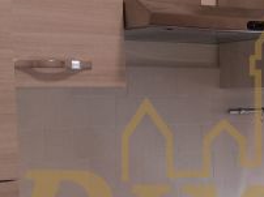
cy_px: 172
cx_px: 261
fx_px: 846
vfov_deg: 13.2
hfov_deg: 17.4
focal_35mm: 111
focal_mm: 3.7
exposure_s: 1/38
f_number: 1.9
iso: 64
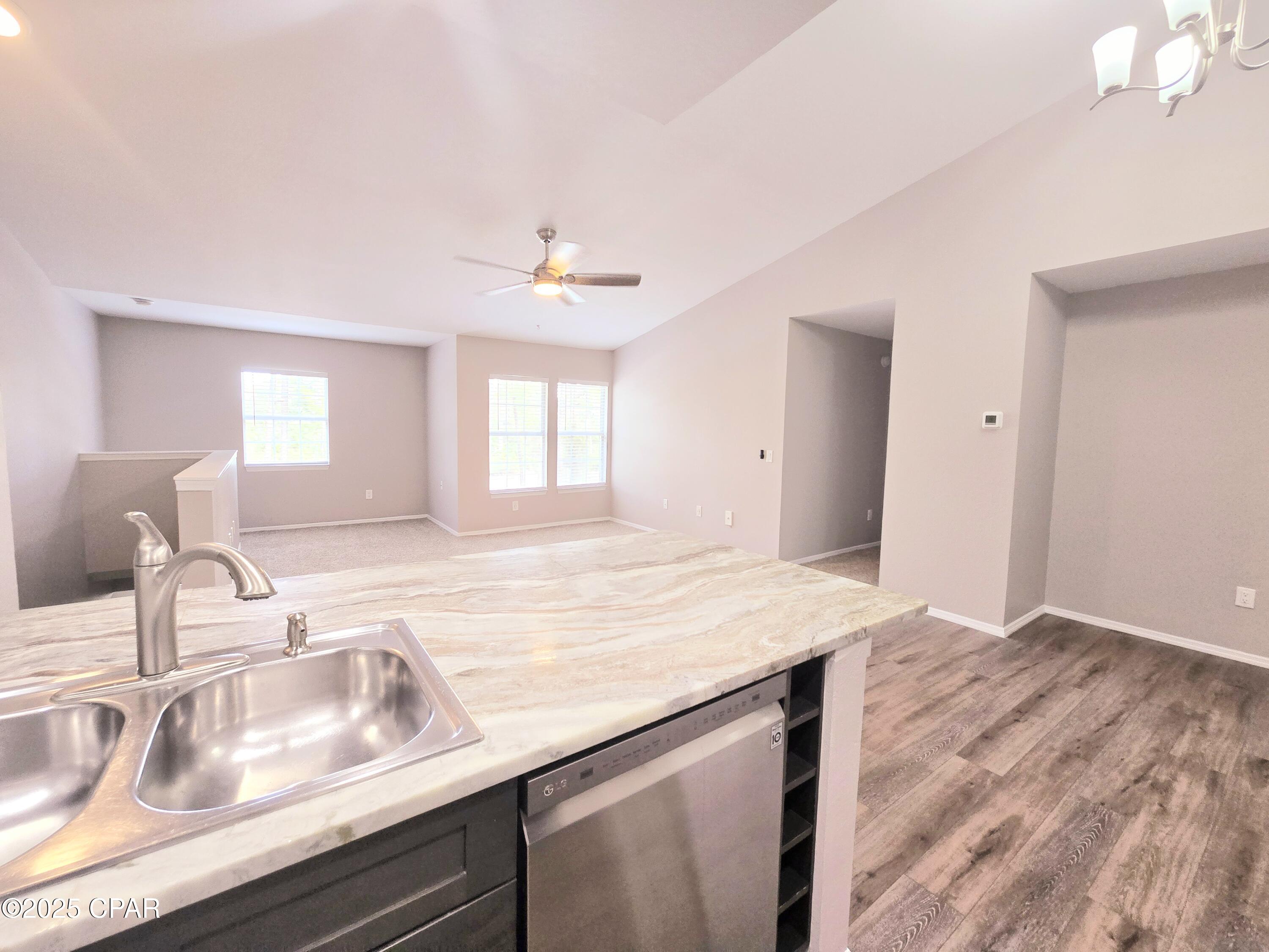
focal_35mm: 13
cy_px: 476
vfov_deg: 89.9
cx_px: 634
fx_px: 477
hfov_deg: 106.2
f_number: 2.2
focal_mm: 2.2
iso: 125
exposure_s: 1/60.2
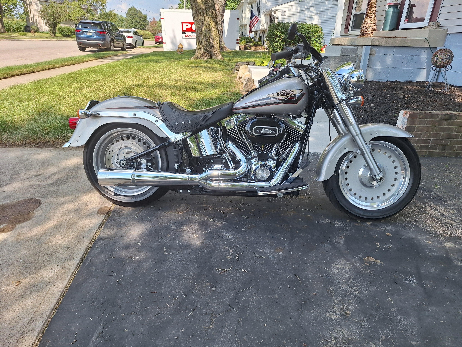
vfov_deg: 58.9
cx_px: 231
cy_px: 174
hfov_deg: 73.9
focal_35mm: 23
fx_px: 307
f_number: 1.8
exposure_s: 1/1029
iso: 40
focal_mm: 5.54
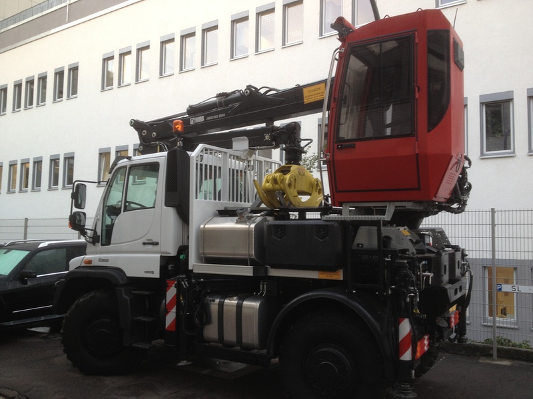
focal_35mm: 35
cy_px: 200
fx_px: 539
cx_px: 266
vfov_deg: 40.7
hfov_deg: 52.6
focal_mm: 4.28
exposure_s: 1/40
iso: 50
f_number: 2.4
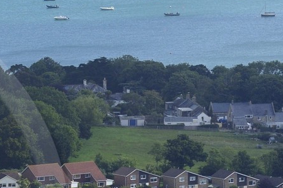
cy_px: 238
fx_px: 5045
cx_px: -190
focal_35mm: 642
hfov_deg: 3.2
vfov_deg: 2.1
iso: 400
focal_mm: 180
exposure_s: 1/800
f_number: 8
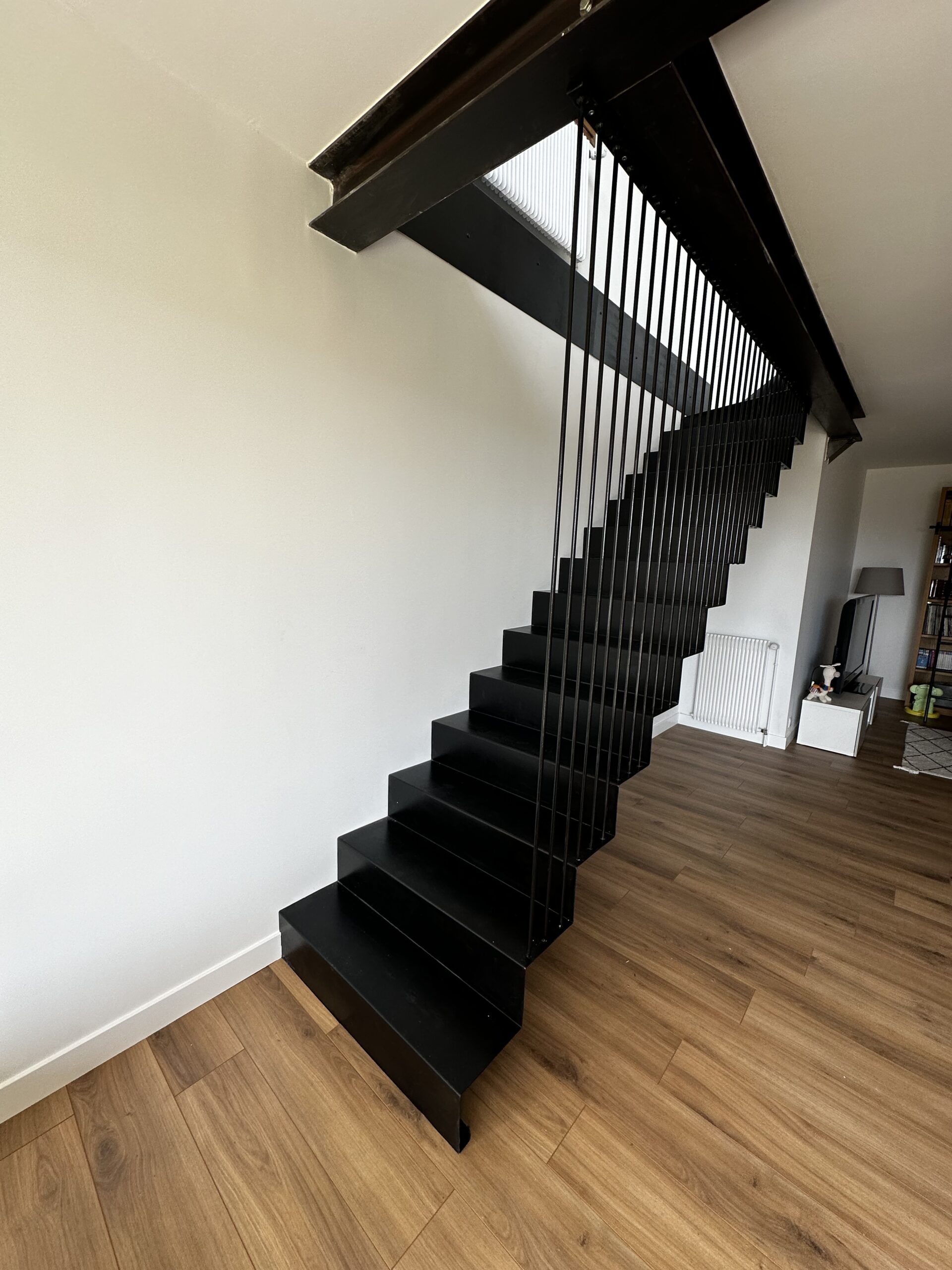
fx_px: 513
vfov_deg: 102.1
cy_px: 635
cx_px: 476
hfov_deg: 85.7
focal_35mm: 14
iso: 50
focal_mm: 2.22
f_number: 2.2
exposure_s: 1/99
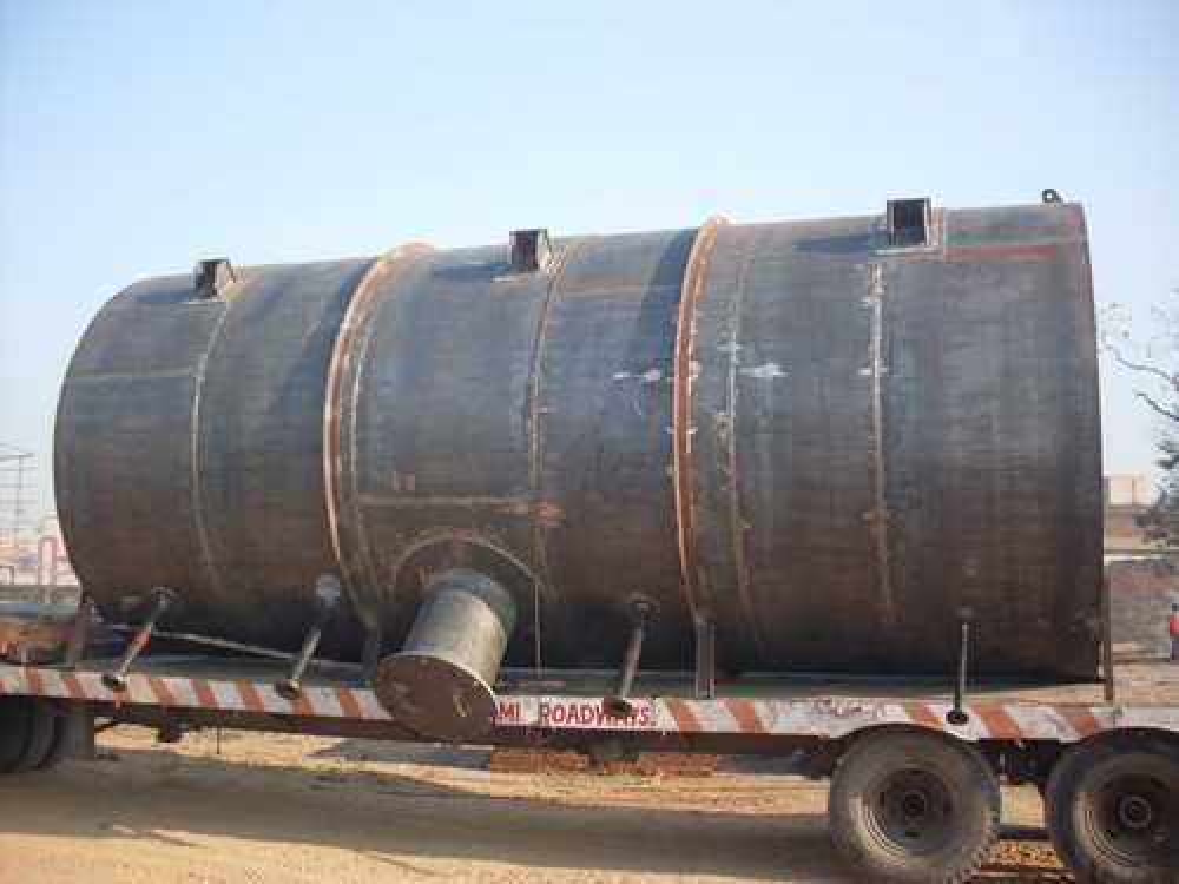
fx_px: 1294
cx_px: 590
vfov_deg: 37.7
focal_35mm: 38
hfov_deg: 49.0
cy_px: 442
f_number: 2.8
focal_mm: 6.3
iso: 120
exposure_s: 1/750
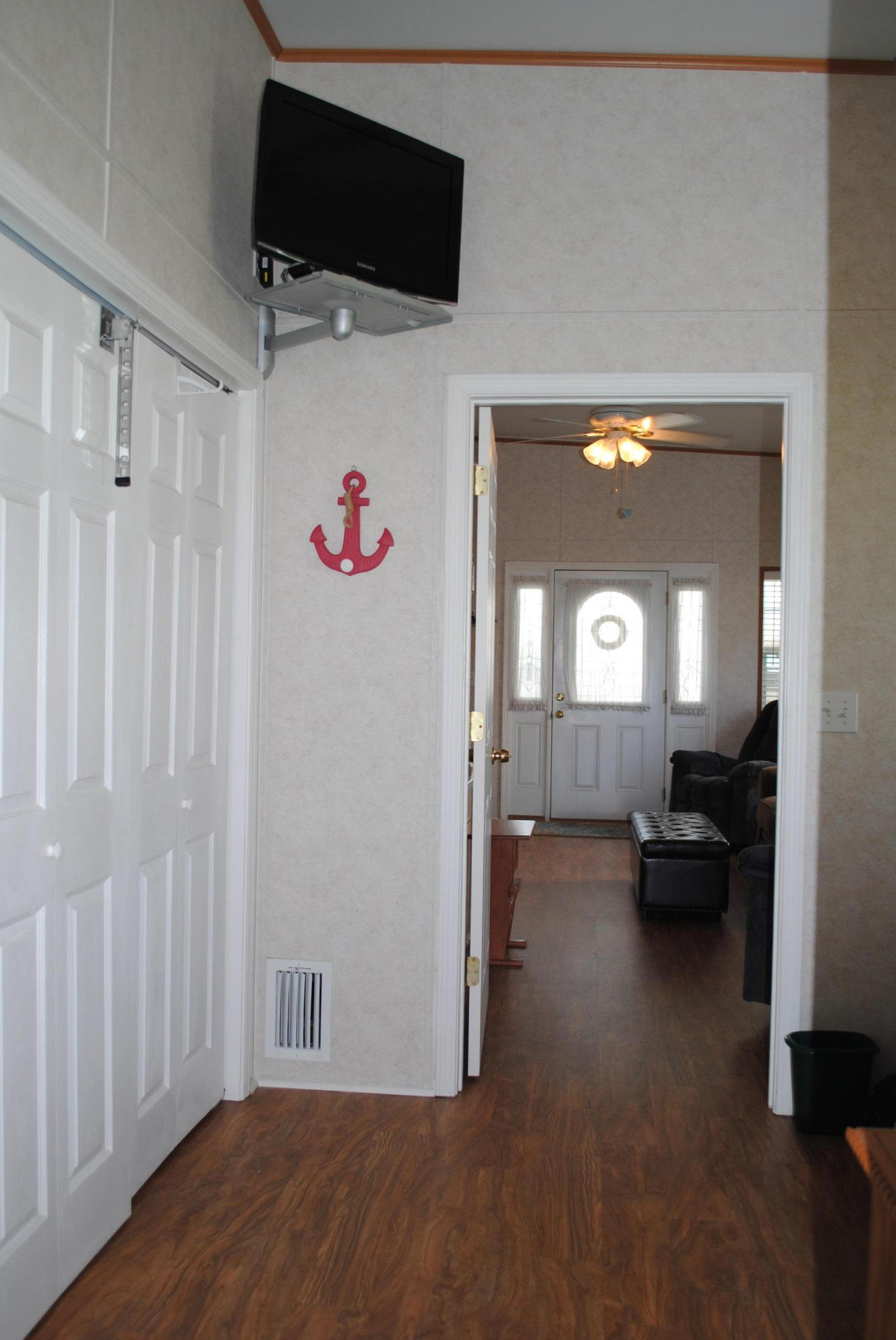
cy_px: 652
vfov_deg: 60.2
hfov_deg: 42.4
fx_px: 1154
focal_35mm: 31
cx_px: 448
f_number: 3.8
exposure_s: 1/60
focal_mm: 20
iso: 200
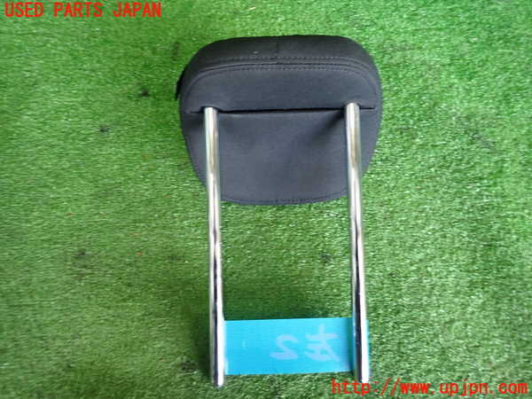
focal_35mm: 25
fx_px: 384
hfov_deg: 69.4
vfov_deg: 54.9
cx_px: 266
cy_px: 200
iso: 200
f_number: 2
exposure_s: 1/40
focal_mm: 4.5
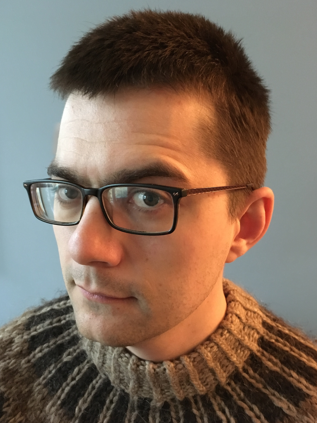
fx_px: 366
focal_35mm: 30
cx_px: 157
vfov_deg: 60.0
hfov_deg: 46.8
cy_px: 212
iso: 500
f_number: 2.2
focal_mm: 4.15
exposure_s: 1/15
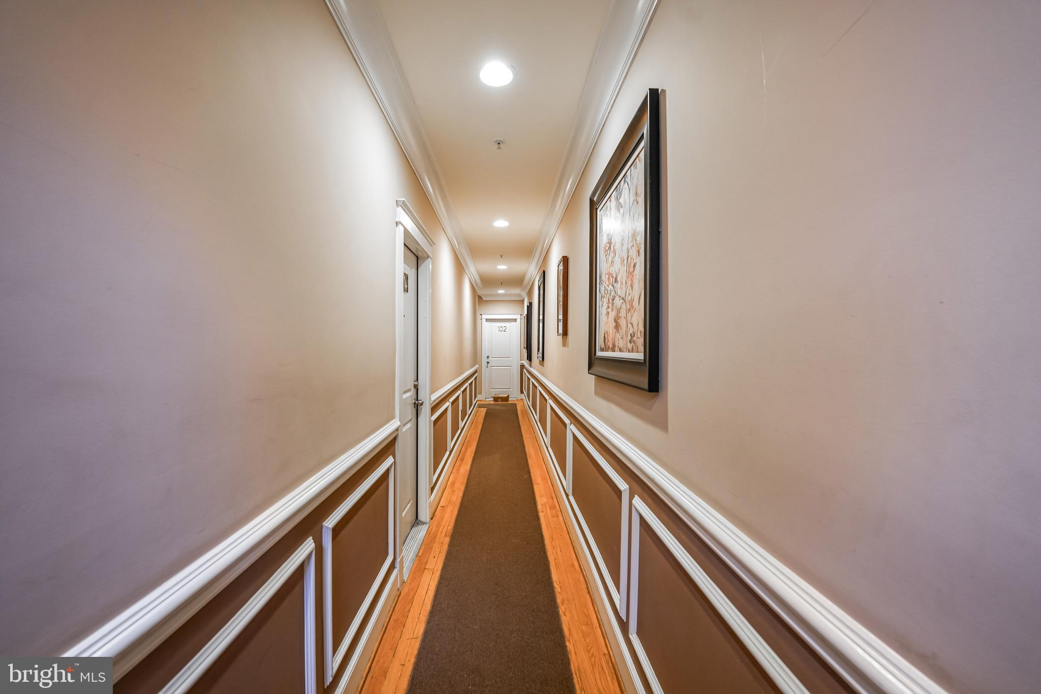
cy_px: 347
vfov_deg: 81.2
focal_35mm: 14
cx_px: 520
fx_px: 405
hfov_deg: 104.3
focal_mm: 14
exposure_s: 1/10
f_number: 5
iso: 500
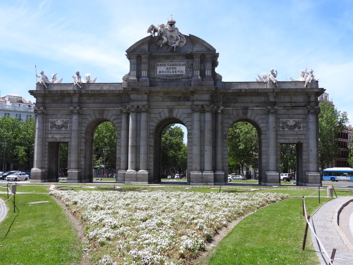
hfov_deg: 52.6
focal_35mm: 35
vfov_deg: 40.7
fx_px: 357
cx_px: 176
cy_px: 132
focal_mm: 6.3
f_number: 3.8
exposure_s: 1/800
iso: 100
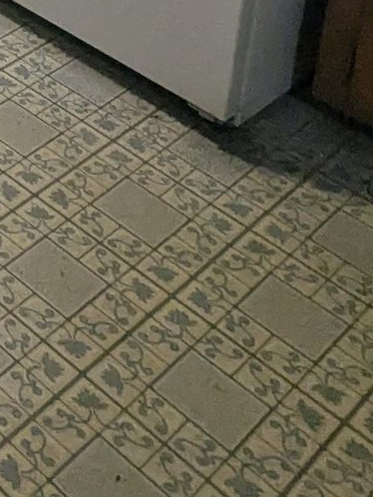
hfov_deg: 14.9
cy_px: -412
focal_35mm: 74
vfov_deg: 19.3
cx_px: -439
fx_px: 1062
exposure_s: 1/120
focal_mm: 2.35
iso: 244
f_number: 2.2
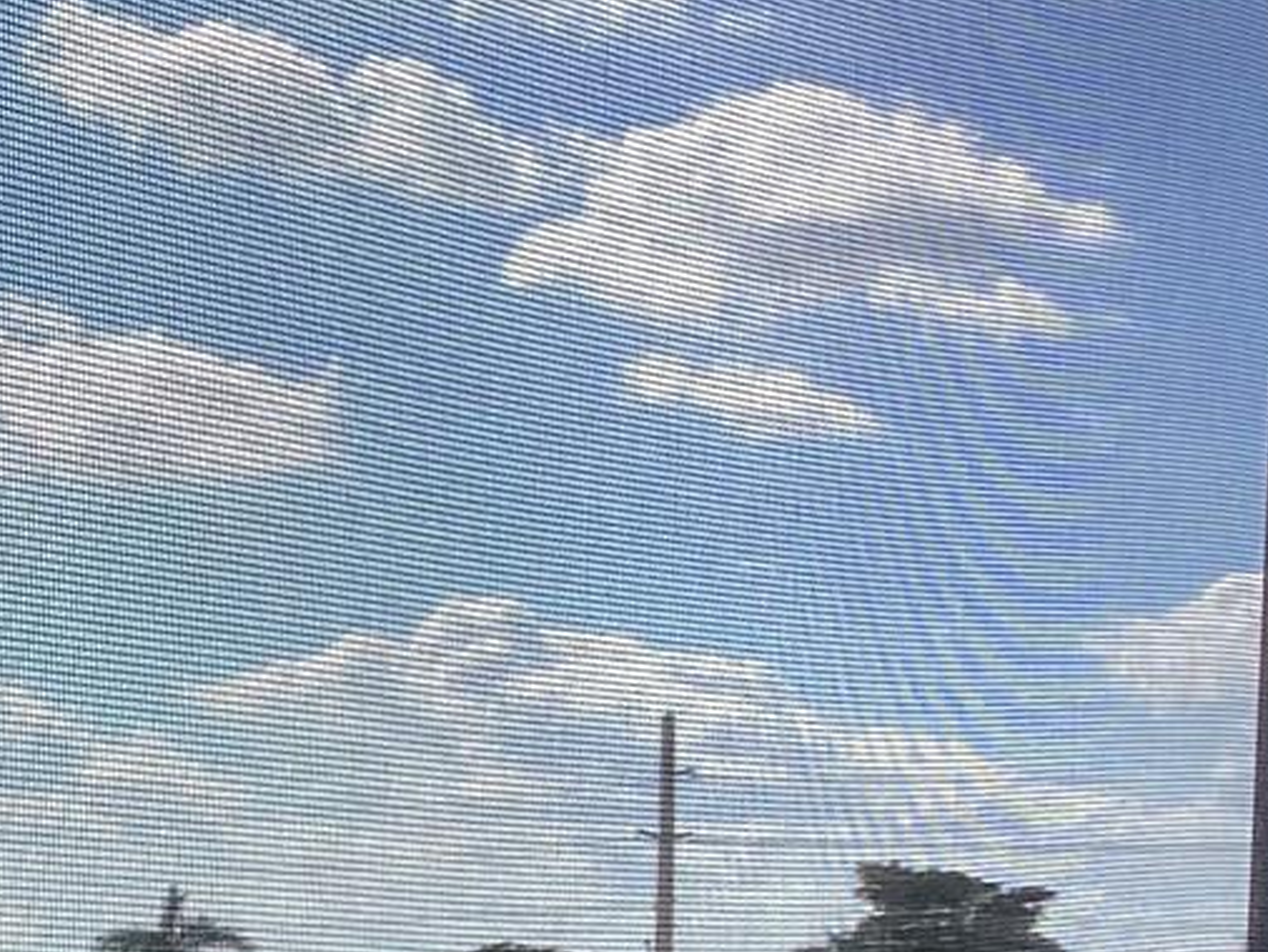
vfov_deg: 14.5
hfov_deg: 17.8
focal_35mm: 98
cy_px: 1203
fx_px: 3591
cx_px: -659
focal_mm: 3.3
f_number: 2.4
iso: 25
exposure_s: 1/1274
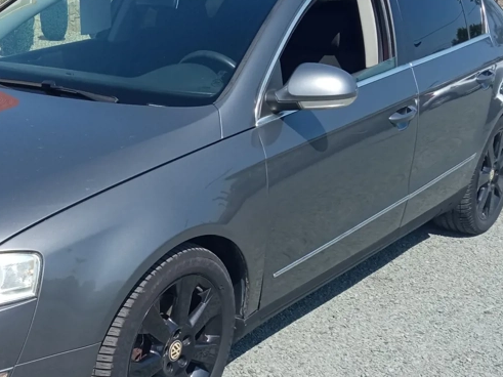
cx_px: 81
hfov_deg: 33.6
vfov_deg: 26.4
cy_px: 254
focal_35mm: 55
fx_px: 799
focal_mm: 3.79
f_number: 2.2
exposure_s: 1/1120
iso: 116
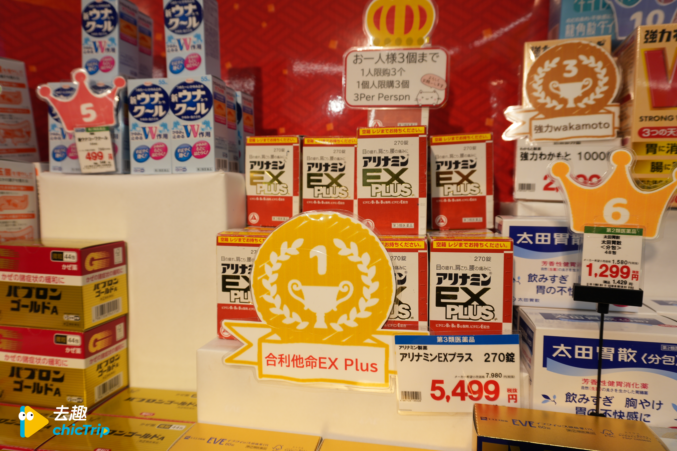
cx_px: 338
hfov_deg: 73.7
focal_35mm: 24
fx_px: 451
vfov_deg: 53.1
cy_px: 226
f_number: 4.5
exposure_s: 1/80
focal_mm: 16
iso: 100
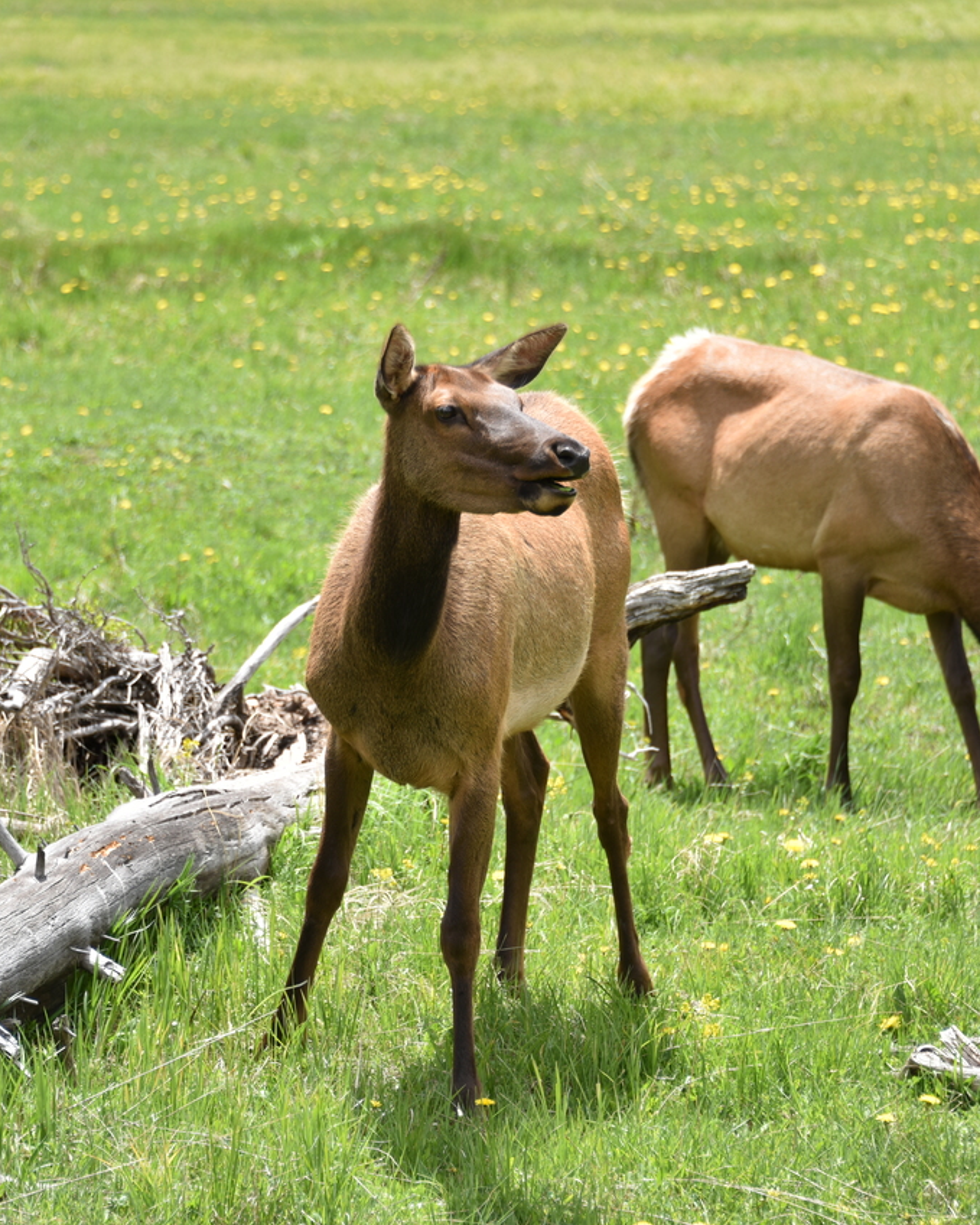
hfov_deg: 8.1
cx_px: 458
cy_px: 612
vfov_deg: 10.1
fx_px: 6926
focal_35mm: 191
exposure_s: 1/320
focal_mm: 135
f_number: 5.6
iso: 125
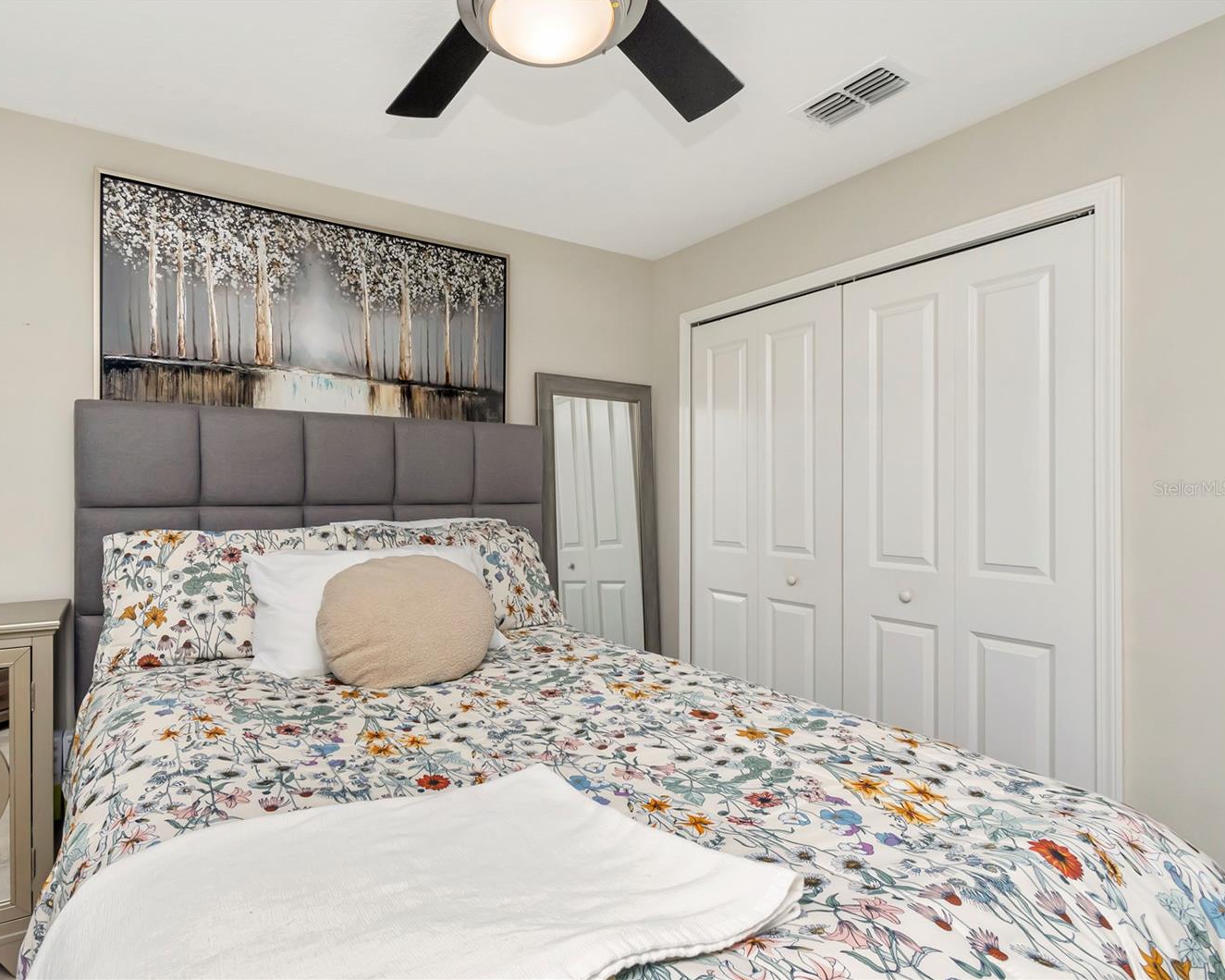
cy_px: 488
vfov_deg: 77.0
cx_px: 496
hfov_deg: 88.6
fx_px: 616
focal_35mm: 17
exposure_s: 1/250
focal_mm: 10
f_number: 10
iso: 500
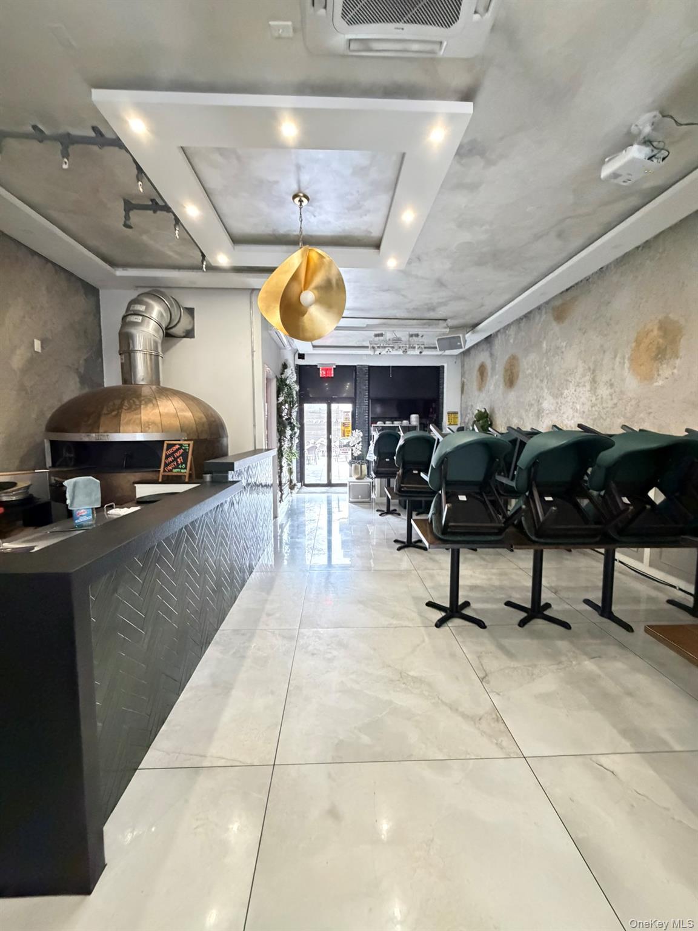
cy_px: 466
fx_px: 376
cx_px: 349
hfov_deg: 85.7
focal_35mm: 14
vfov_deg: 102.1
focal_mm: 2.22
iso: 1250
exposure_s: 1/60
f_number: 2.2
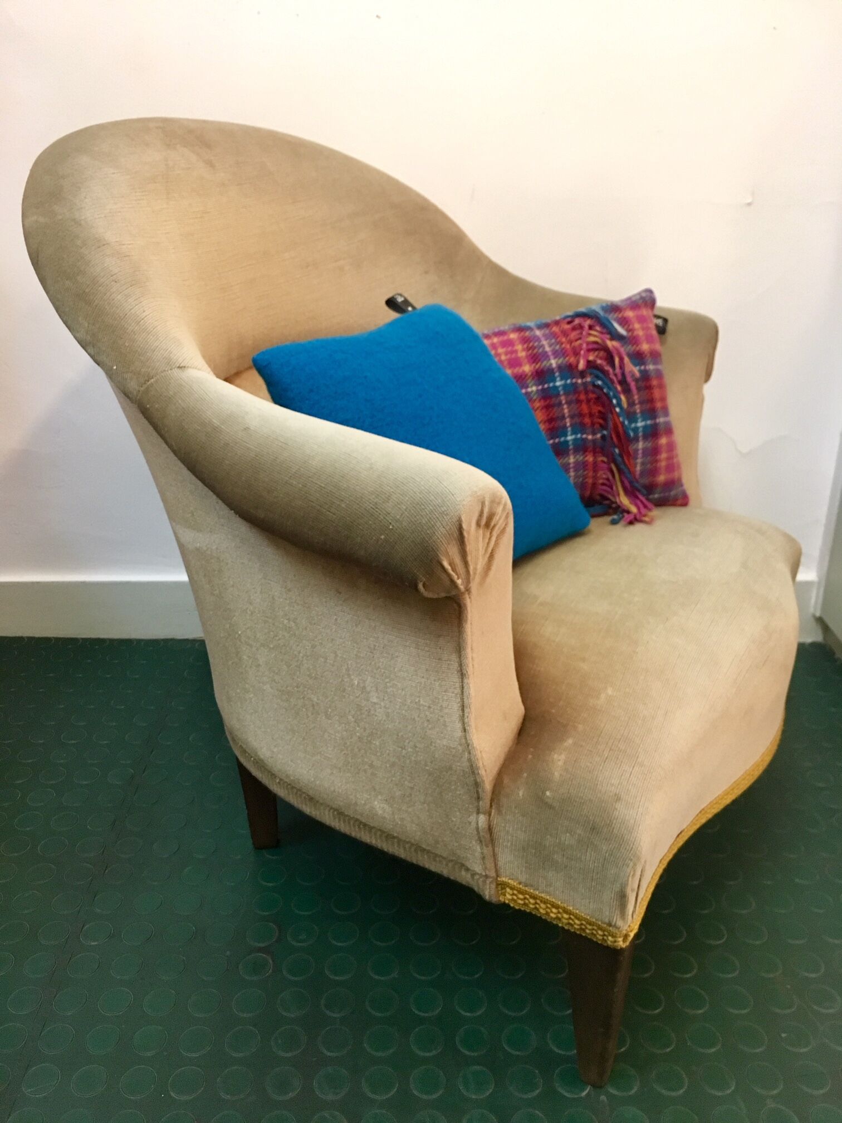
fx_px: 941
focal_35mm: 29
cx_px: 421
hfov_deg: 48.2
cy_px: 562
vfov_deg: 61.7
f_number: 2.2
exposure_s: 1/33
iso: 250
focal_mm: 4.15
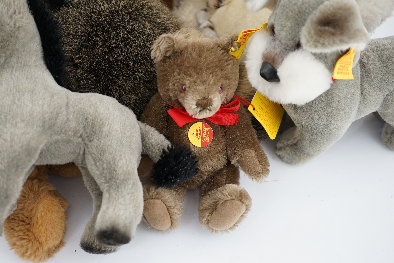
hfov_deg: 42.7
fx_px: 503
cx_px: 198
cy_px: 131
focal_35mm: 46
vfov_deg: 29.2
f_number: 3.5
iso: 500
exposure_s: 1/60
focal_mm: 30
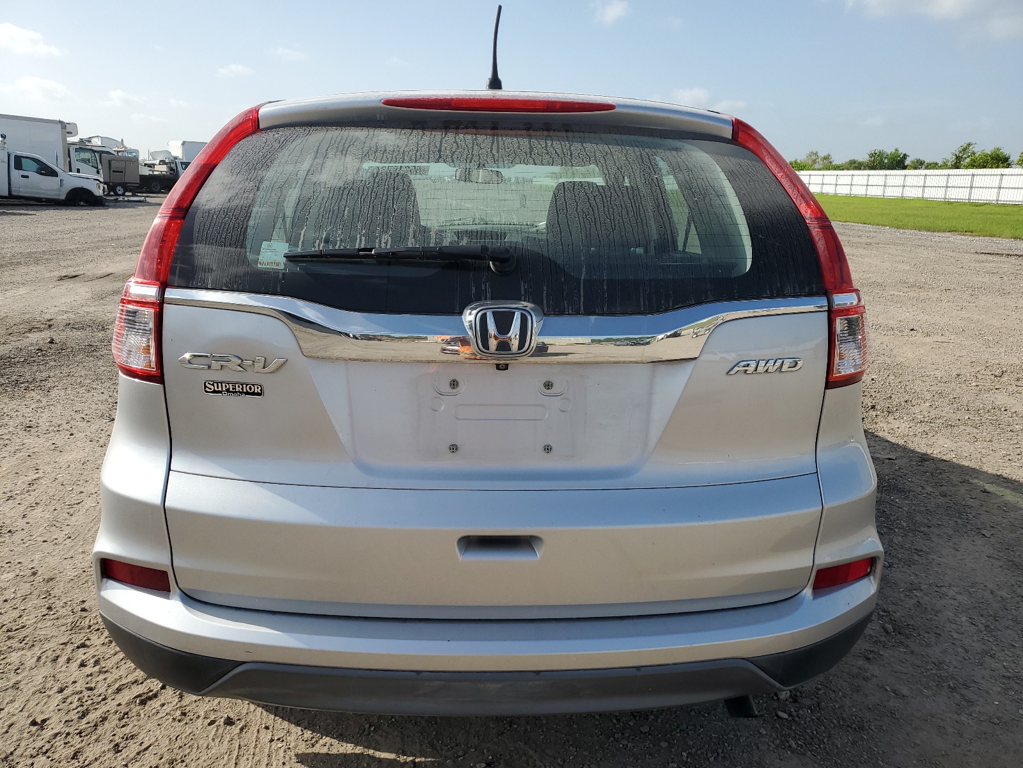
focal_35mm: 26
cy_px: 384
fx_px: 768
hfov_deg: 67.3
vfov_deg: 53.1
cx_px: 512
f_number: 1.5
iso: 50
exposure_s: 1/3333
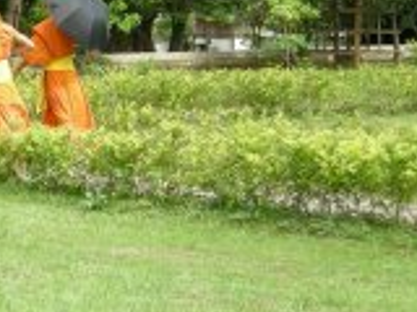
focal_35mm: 144
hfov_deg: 12.9
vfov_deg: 10.3
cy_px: 112
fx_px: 1735
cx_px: -224
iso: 64
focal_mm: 7.5
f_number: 4.3
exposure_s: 1/157
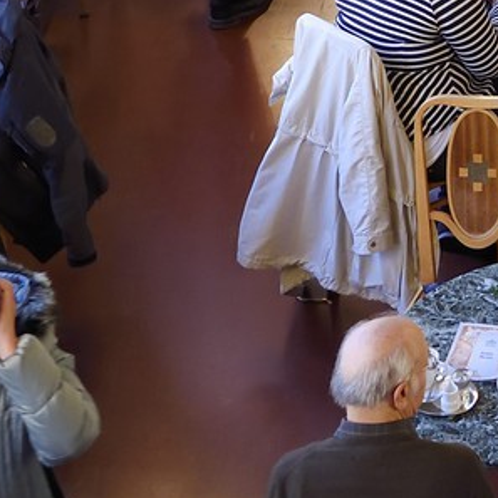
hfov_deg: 9.7
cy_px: -822
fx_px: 2832
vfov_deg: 8.8
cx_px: 785
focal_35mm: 174
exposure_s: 1/60
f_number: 7.1
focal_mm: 38
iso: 1600
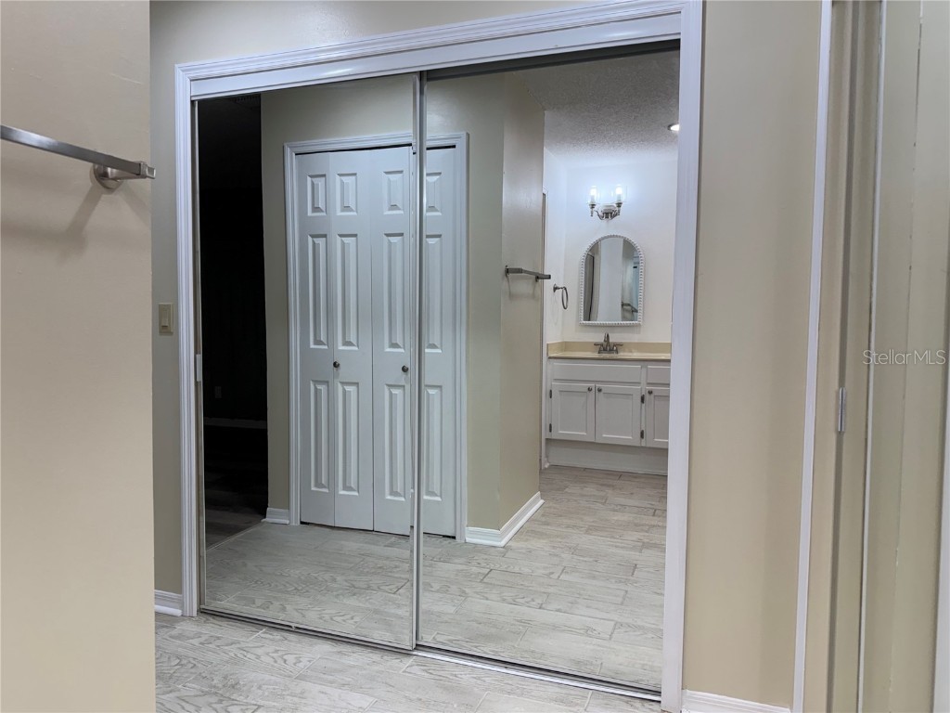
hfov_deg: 71.6
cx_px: 475
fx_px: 659
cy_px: 356
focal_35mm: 24
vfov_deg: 56.8
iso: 125
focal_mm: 6.76
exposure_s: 1/226
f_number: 1.78
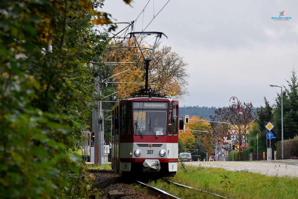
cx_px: 149
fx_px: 2049
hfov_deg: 8.3
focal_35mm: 248
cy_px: 100
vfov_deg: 5.6
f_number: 5.3
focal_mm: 165
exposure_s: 1/500
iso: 800
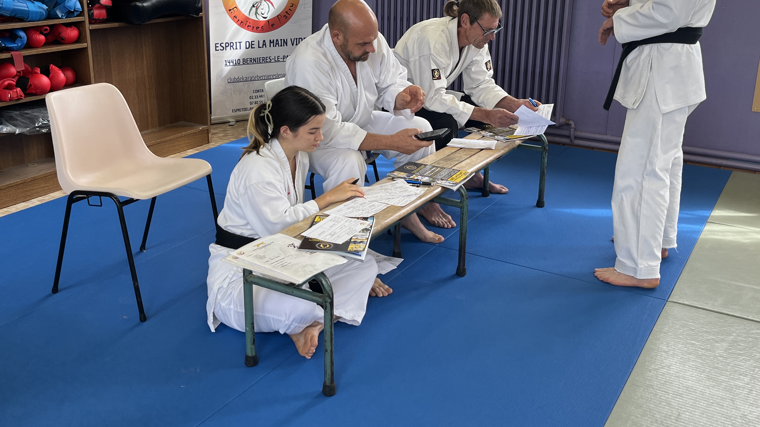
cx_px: 382
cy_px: 149
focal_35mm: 37
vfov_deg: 31.8
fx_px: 746
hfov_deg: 54.0
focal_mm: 5.1
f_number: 1.6
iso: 40
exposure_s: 1/163
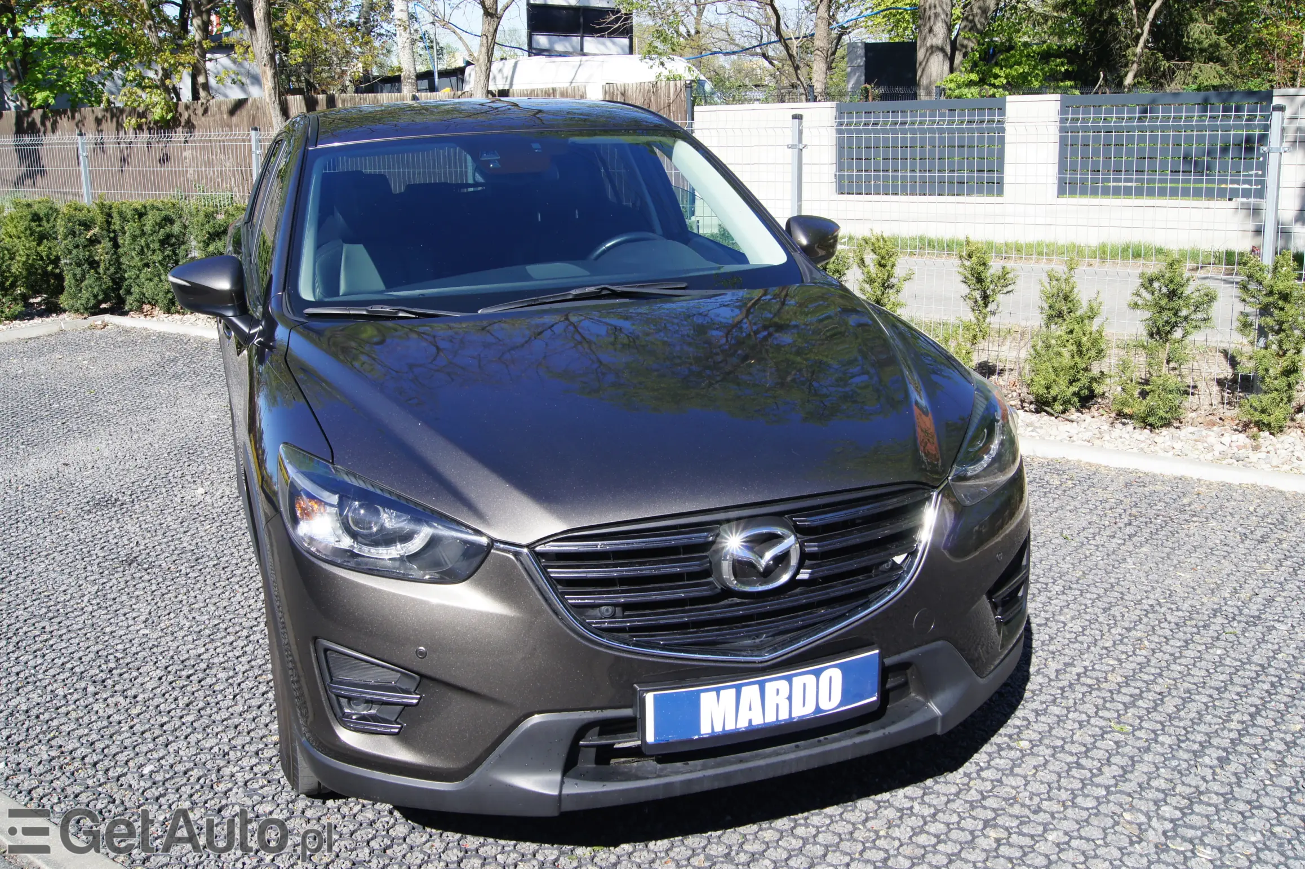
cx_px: 652
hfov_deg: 53.2
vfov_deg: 36.8
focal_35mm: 36
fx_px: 1304
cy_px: 434
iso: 100
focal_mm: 24
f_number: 11
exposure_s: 1/60
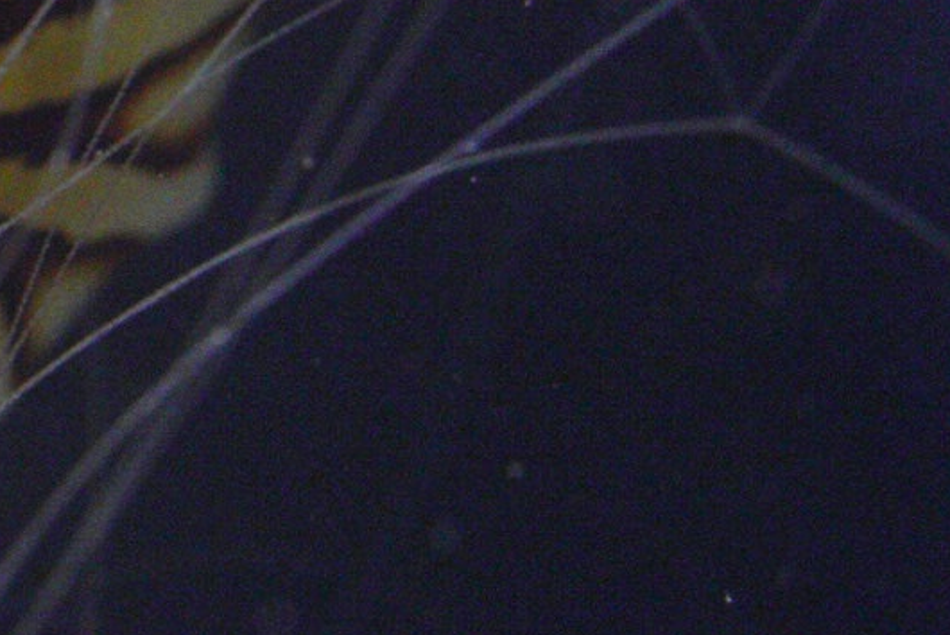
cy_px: -7
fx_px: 10878
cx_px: -364
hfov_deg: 5.0
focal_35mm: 412
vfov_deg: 3.3
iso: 2500
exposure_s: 1/161
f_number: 5
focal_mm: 90
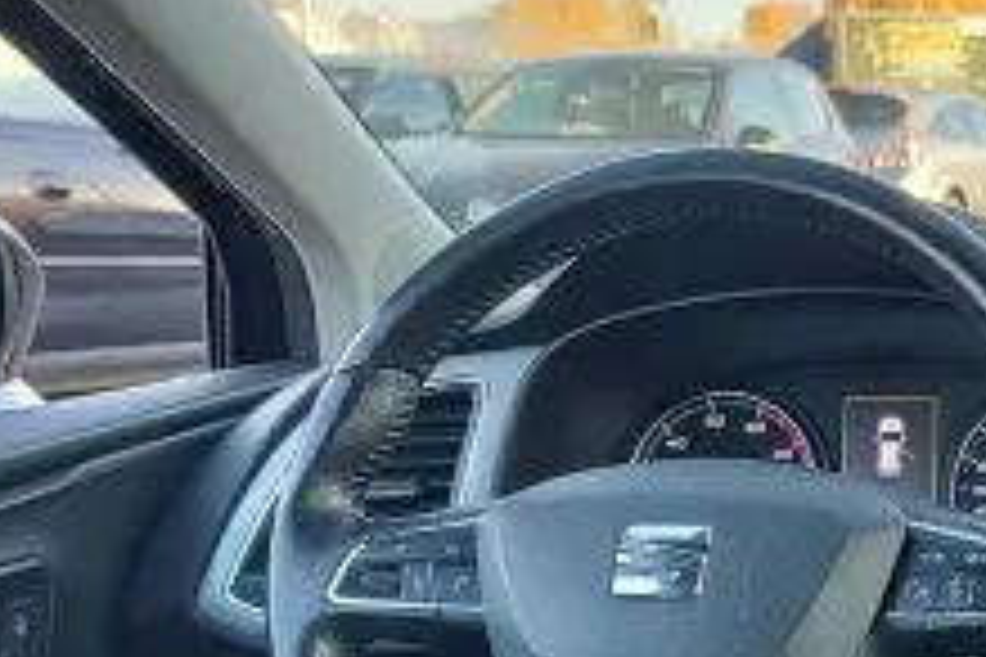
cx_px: 1166
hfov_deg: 25.9
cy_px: 850
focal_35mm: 70
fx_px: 1917
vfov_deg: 18.2
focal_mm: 5.56
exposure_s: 1/100
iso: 166
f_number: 1.8
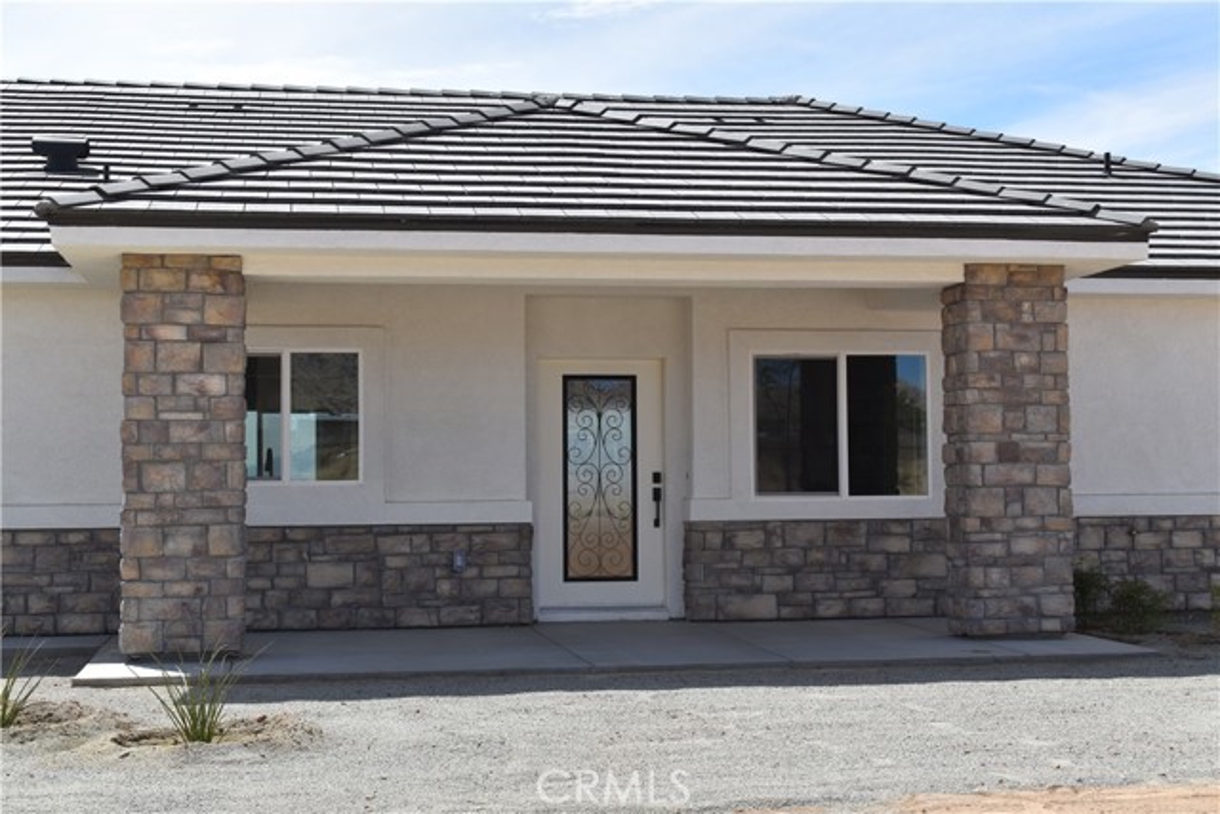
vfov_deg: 25.8
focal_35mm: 52
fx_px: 1779
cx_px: 610
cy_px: 407
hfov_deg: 37.8
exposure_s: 1/250
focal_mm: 35
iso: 100
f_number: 8
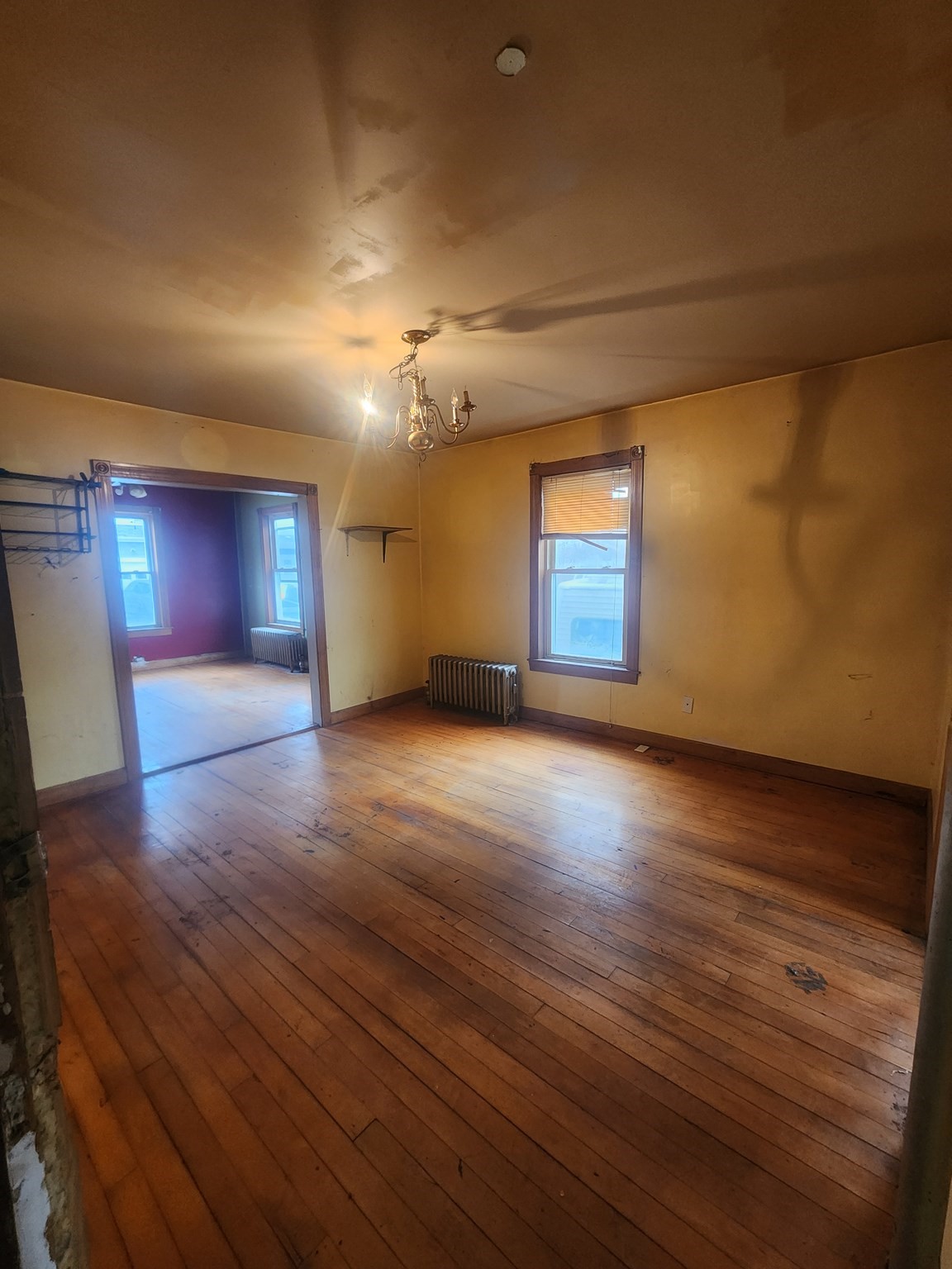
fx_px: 477
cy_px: 634
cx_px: 476
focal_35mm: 13
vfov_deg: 106.2
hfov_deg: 89.9
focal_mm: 2.2
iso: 320
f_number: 2.2
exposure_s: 1/30
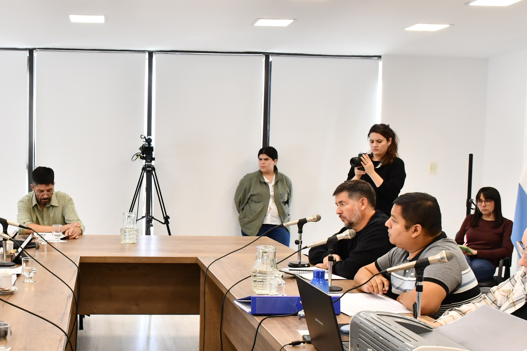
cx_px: 147
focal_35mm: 50
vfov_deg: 26.9
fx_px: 732
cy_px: 210
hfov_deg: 38.8
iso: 1250
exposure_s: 1/125
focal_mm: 20
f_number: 8
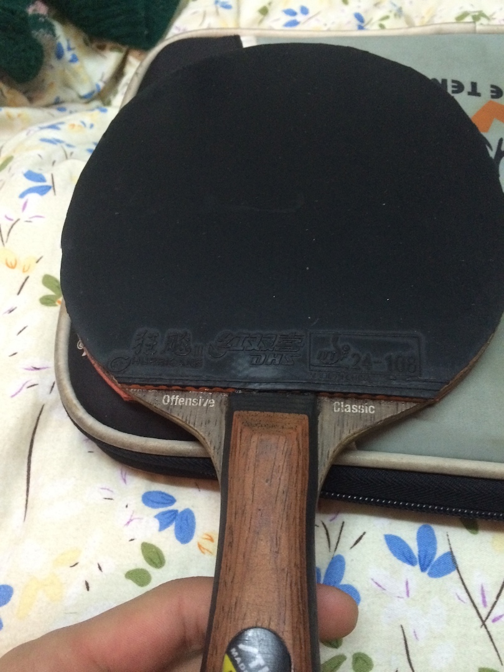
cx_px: 252
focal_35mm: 29
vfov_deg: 61.7
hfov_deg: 48.2
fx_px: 563
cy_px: 336
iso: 320
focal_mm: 4.15
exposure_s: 1/25
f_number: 2.2
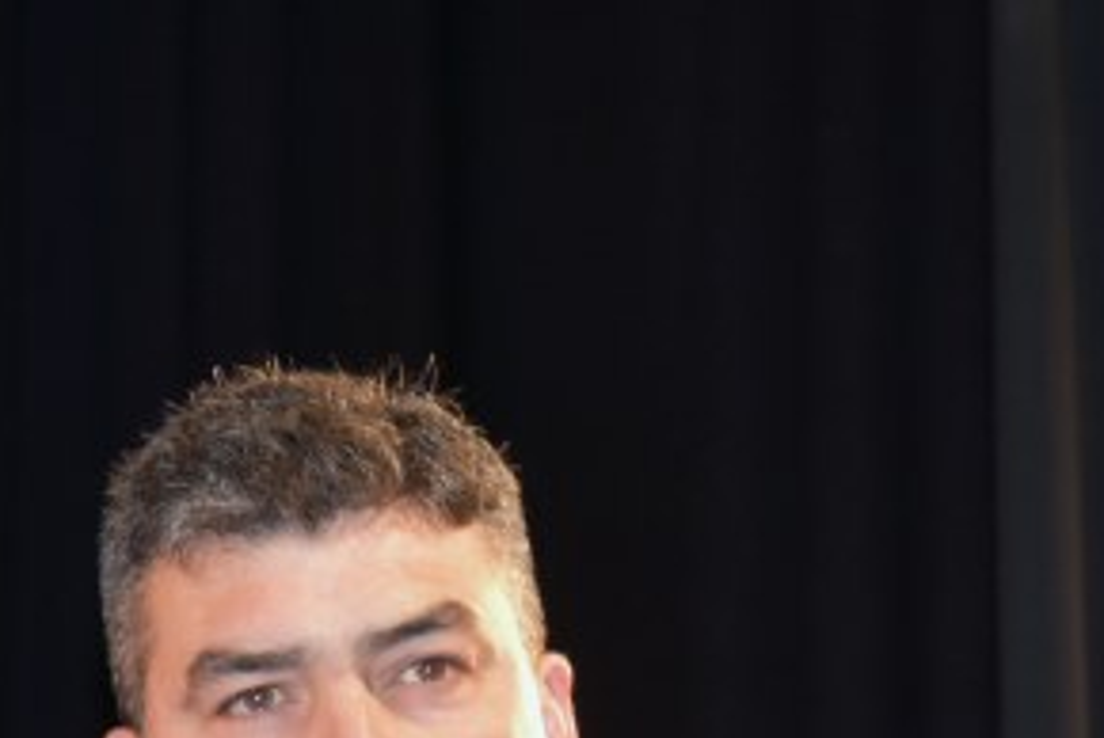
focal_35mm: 328
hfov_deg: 6.3
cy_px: 1223
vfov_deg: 4.2
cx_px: 461
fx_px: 10069
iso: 800
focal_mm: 62
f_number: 5
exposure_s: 1/60
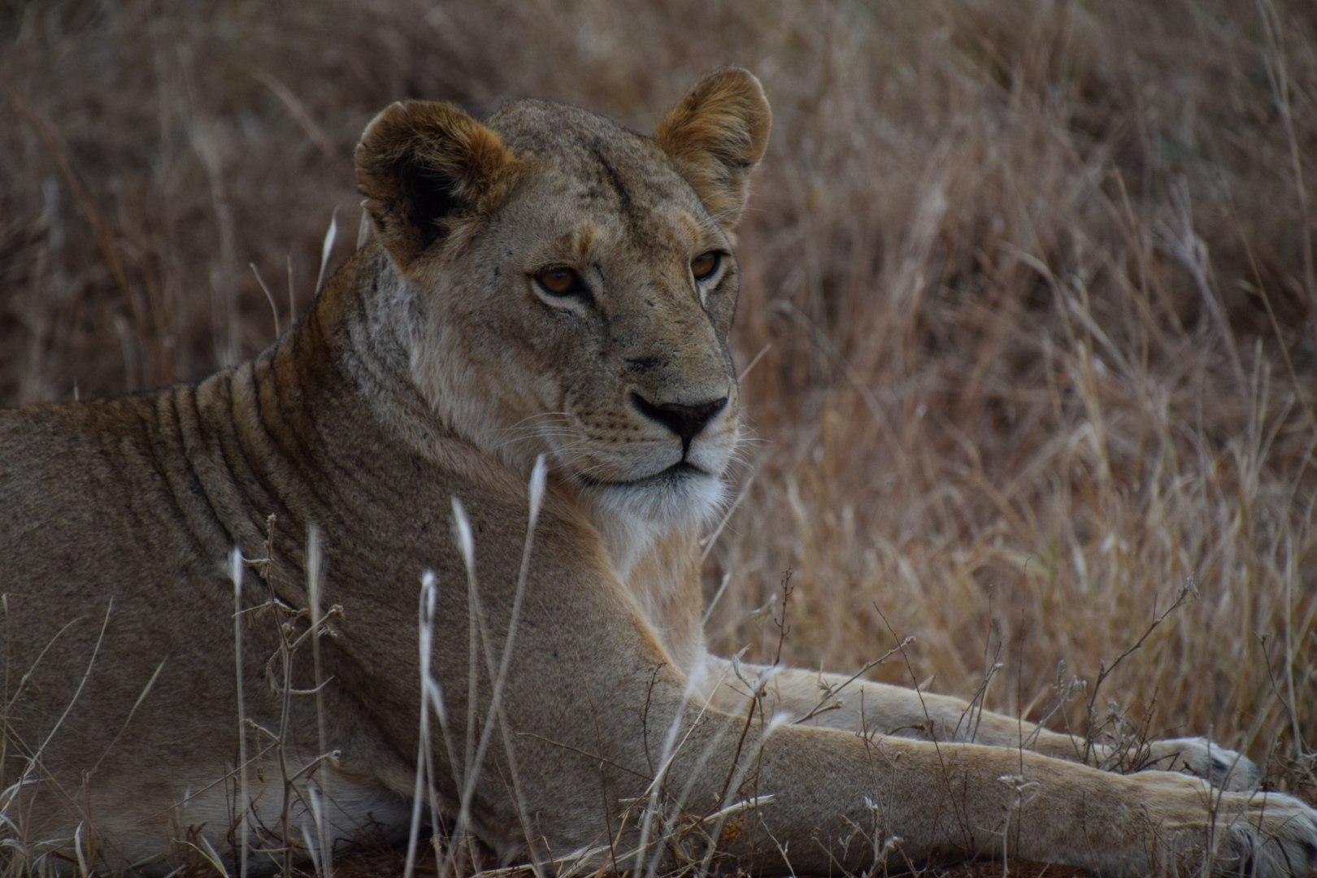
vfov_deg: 2.3
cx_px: 658
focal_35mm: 600
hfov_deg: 3.4
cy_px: 439
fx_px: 21948
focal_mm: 400
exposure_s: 1/200
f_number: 6.3
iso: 800
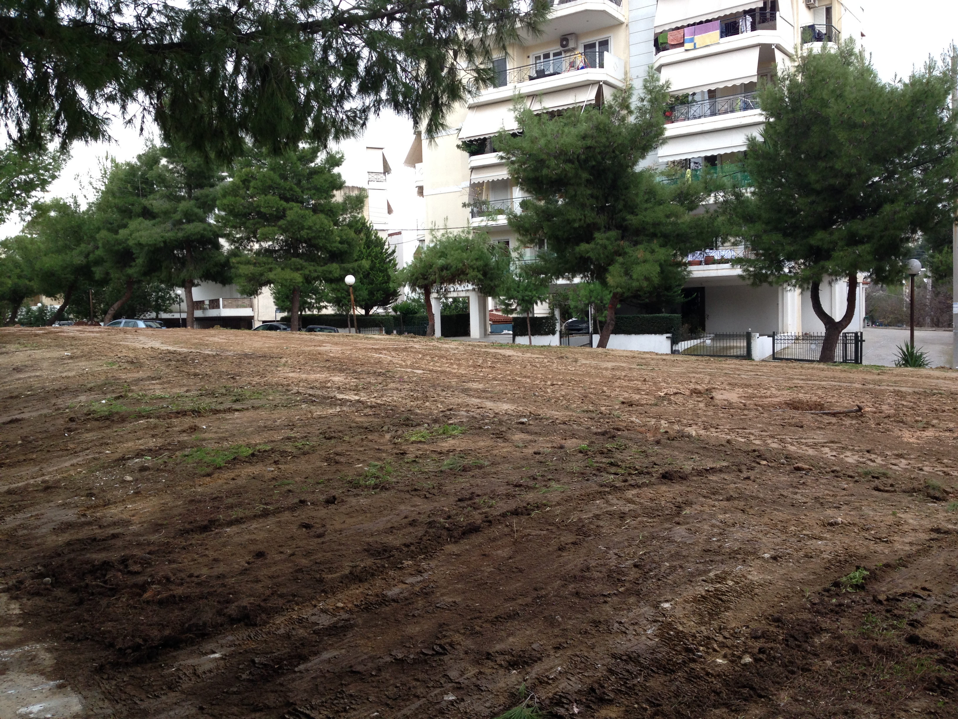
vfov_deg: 42.9
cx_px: 479
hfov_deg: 55.4
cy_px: 360
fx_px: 913
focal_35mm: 33
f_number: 2.4
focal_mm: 4.12
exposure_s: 1/60
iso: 64
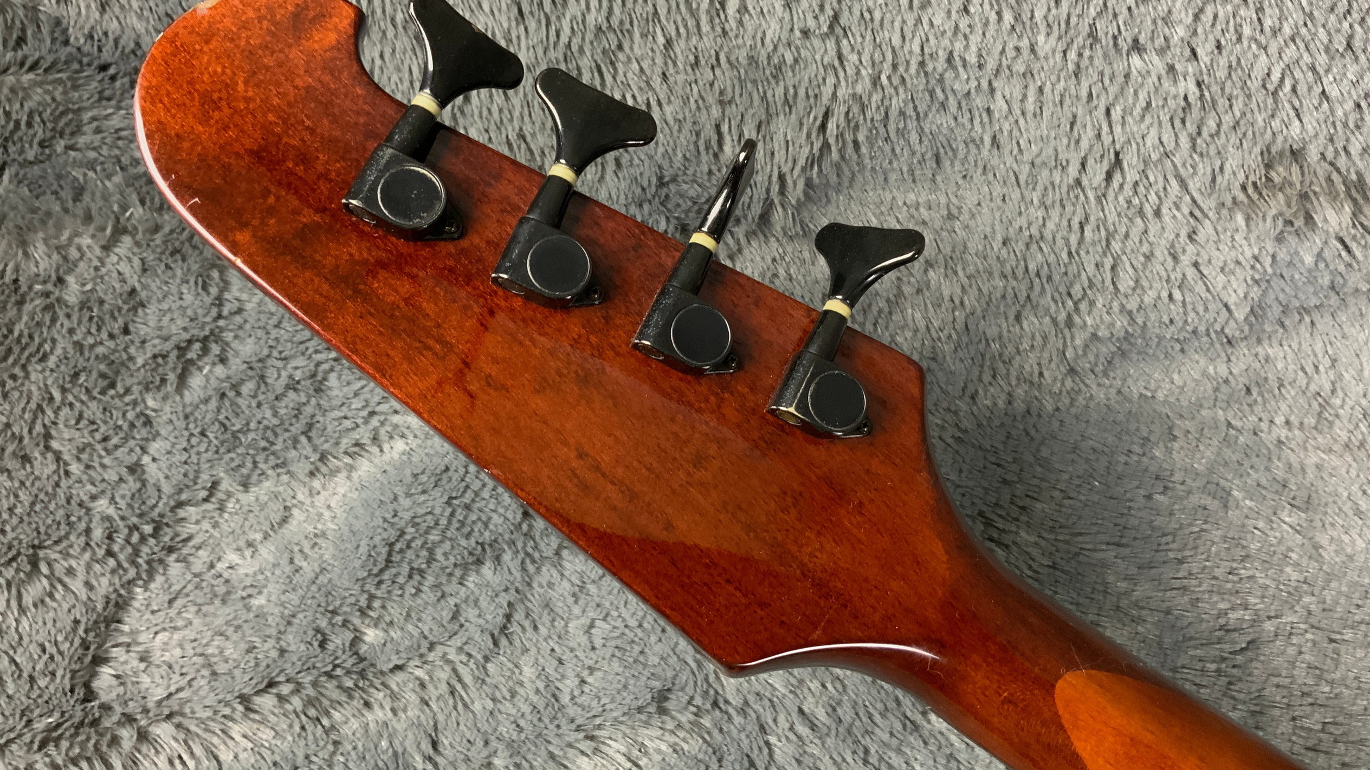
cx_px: 693
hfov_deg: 61.0
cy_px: 353
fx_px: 1162
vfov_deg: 36.7
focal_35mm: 32
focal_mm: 3
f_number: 1.8
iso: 200
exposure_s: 1/40
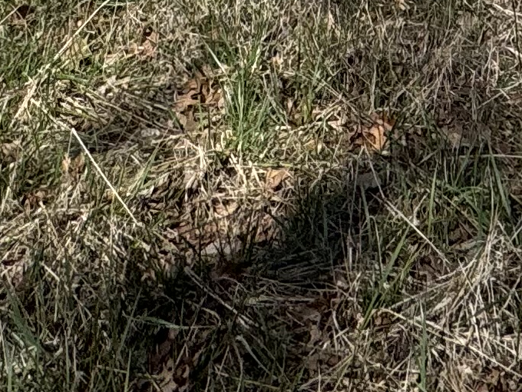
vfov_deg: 12.3
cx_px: 563
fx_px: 1252
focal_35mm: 83
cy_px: -656
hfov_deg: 22.3
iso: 40
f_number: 2.2
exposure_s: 1/1672
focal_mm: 2.22
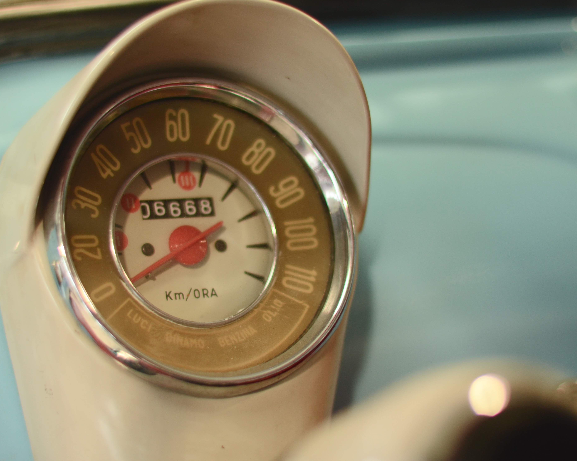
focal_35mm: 94
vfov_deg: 16.4
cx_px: 259
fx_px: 1605
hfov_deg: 20.4
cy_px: 246
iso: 320
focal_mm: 50
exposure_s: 1/80
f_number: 1.8
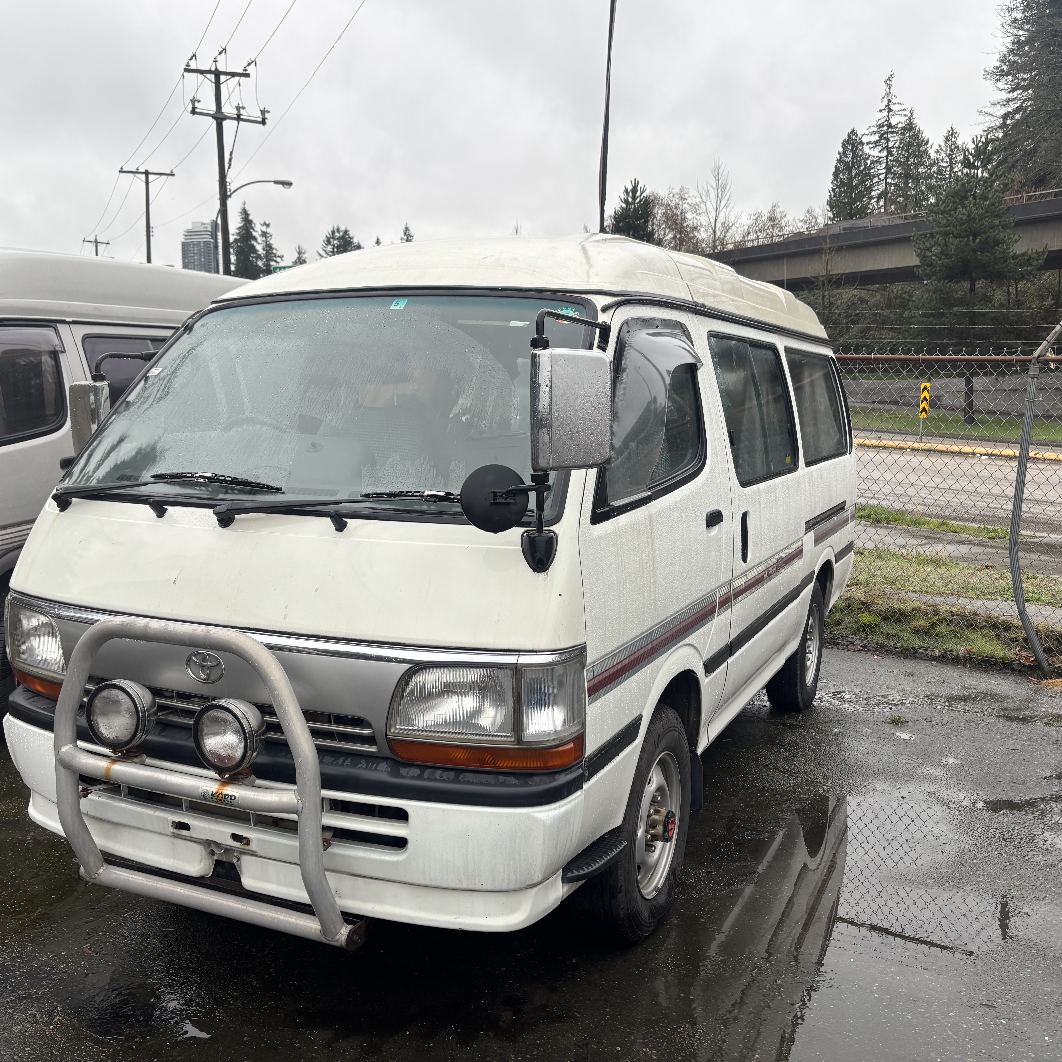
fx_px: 1076
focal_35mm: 31
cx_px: 509
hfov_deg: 52.5
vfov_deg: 52.5
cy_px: 529
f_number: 1.6
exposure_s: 1/675
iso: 50
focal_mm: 5.96
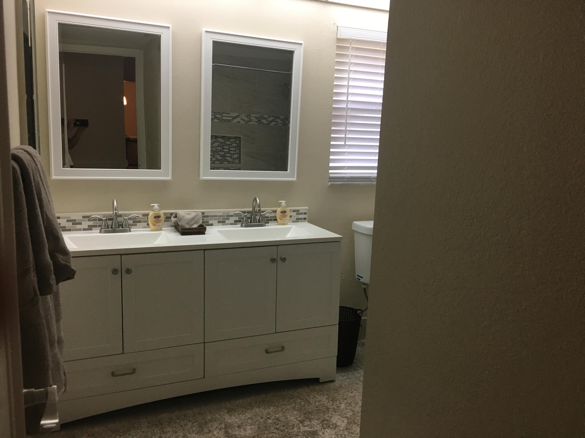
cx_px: 292
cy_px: 219
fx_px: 490
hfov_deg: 61.7
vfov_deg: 48.2
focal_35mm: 29
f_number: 2.2
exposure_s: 1/30
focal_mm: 4.15
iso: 40
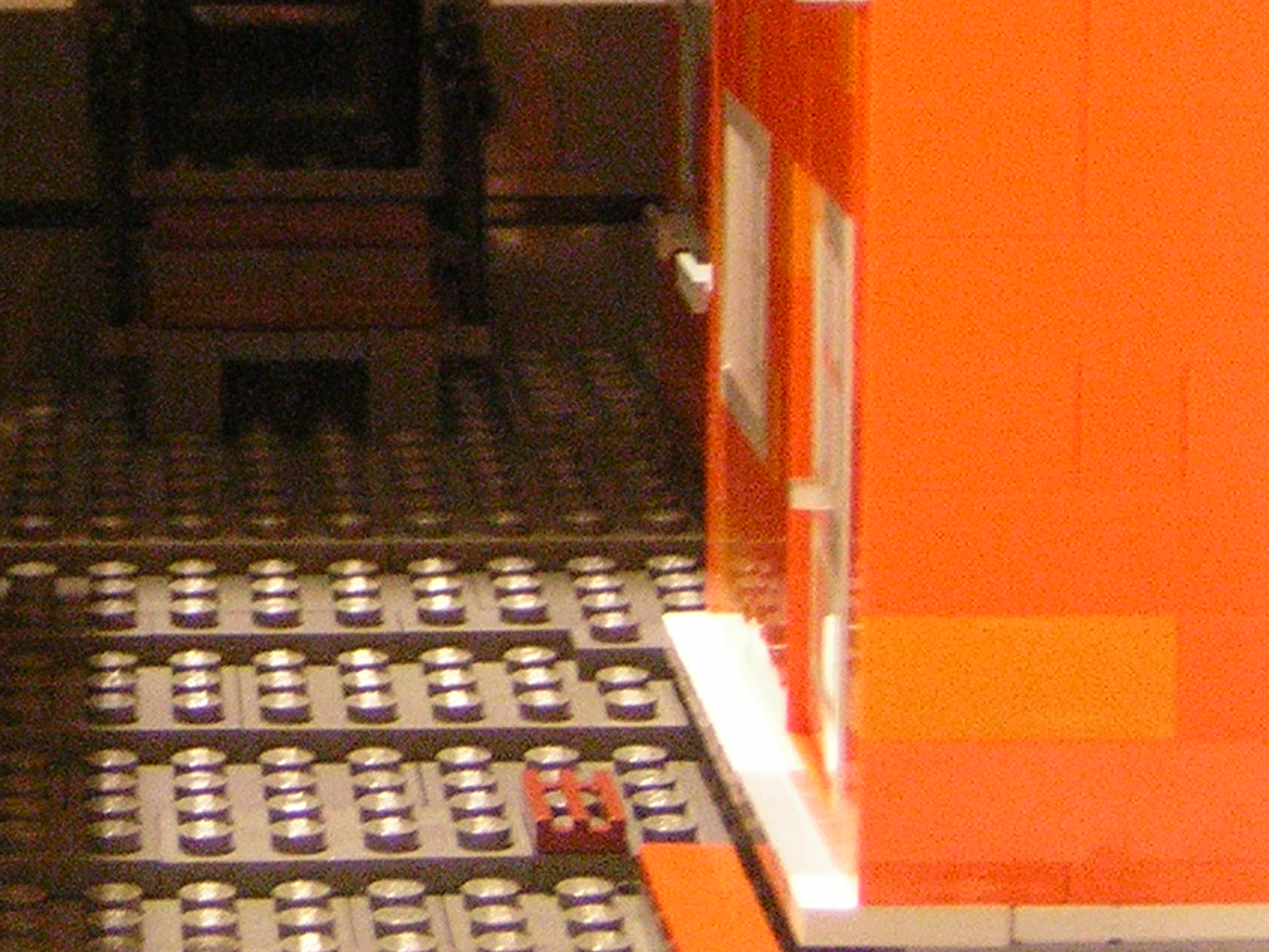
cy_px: 100
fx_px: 5096
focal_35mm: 139
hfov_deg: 14.1
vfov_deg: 10.6
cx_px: 136
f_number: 3.8
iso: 200
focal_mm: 9.6
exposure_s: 1.04
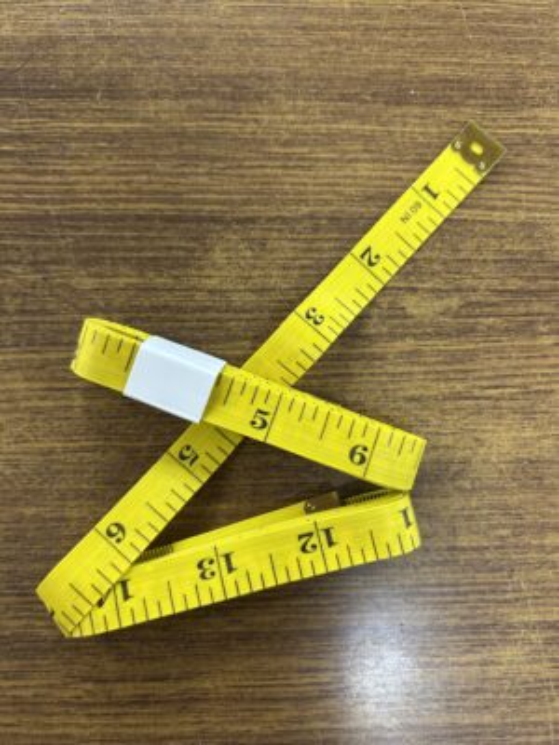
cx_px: 280
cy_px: 372
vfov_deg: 67.3
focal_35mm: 26
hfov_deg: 53.1
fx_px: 560
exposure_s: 1/50
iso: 100
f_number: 1.5
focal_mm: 5.7
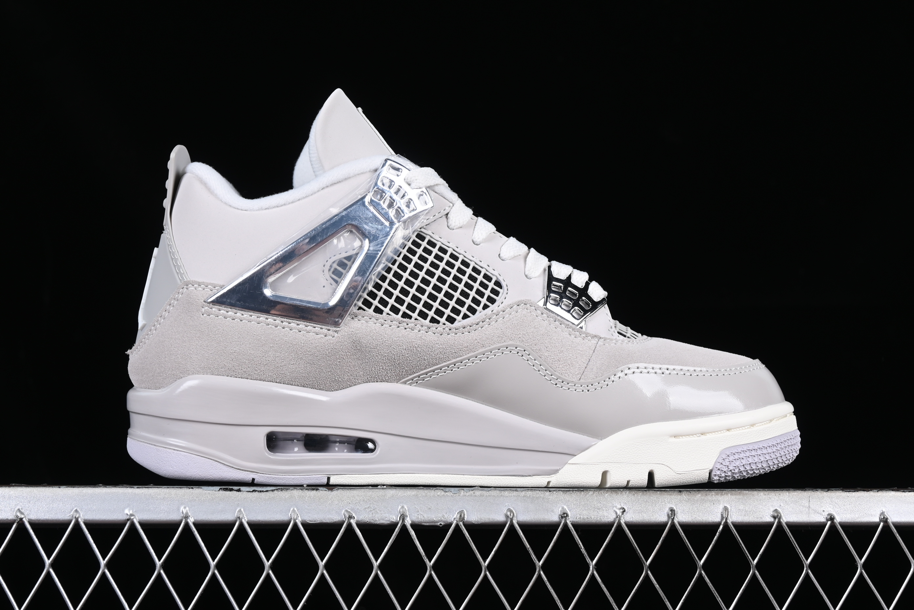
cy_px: 305
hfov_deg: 27.0
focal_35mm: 75
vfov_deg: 18.2
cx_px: 457
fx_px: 1904
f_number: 8
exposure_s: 1/80
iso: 160
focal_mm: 50
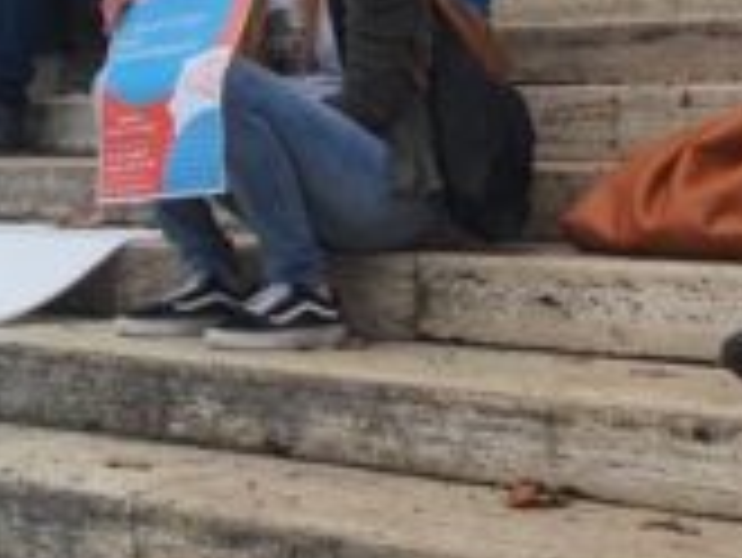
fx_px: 1888
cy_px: 112
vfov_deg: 16.7
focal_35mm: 88
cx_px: -486
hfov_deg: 18.6
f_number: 2.4
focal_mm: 4.32
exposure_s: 1/832
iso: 50
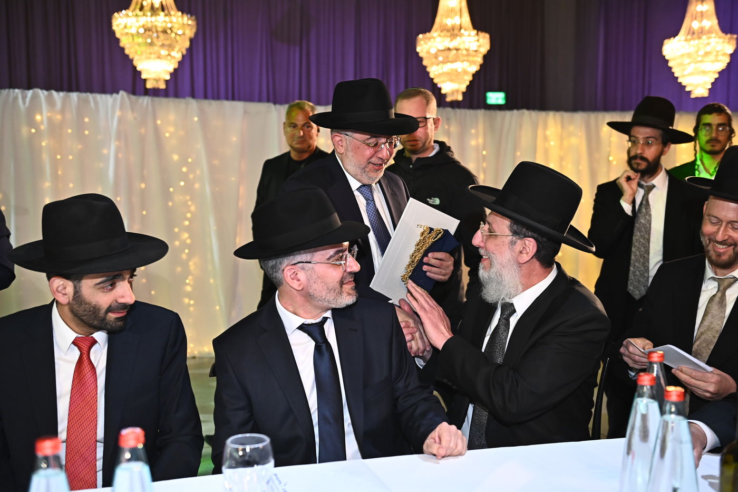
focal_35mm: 42
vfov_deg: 31.9
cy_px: 246
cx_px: 369
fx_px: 861
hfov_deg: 46.4
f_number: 3.5
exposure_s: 1/200
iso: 2000
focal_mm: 42
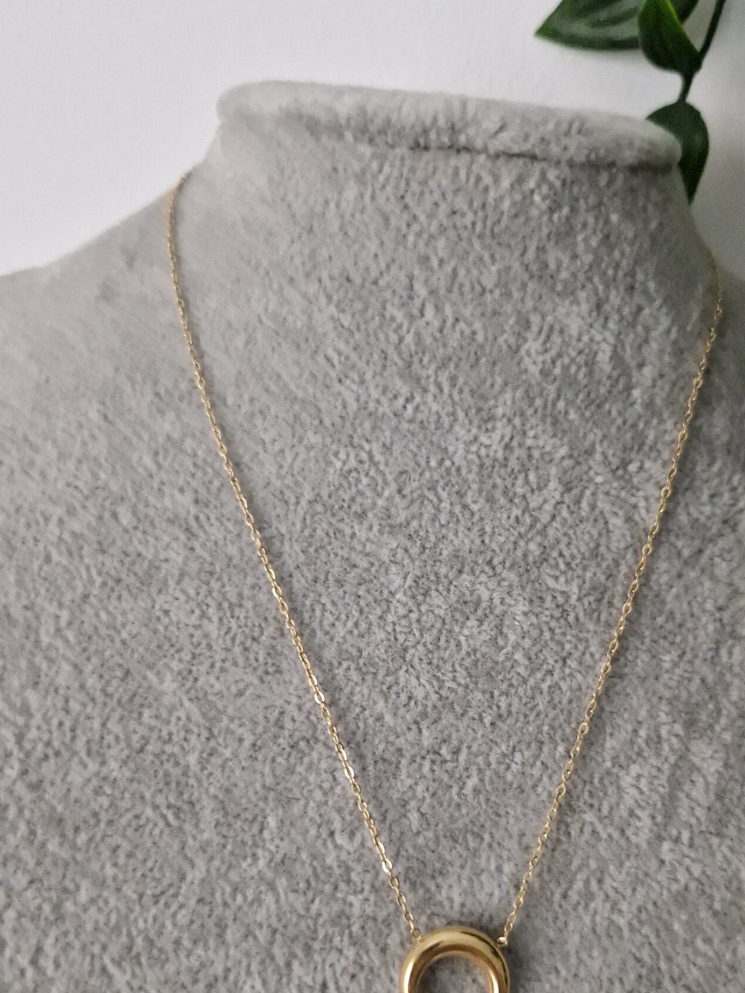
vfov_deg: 51.7
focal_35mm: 35
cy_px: 658
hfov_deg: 40.6
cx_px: 442
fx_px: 1004
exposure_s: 1/100
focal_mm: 5.4
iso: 100
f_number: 1.8
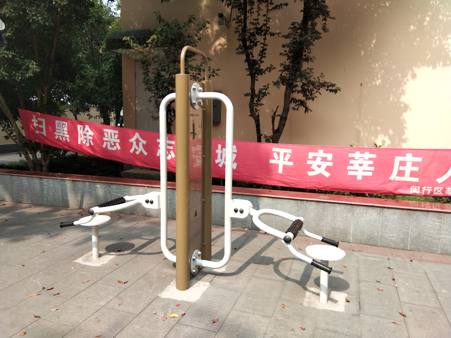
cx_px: 226
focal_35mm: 31
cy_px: 169
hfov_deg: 58.4
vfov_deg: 45.4
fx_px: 404
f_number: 2.2
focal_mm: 3.69
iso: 50
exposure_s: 1/365
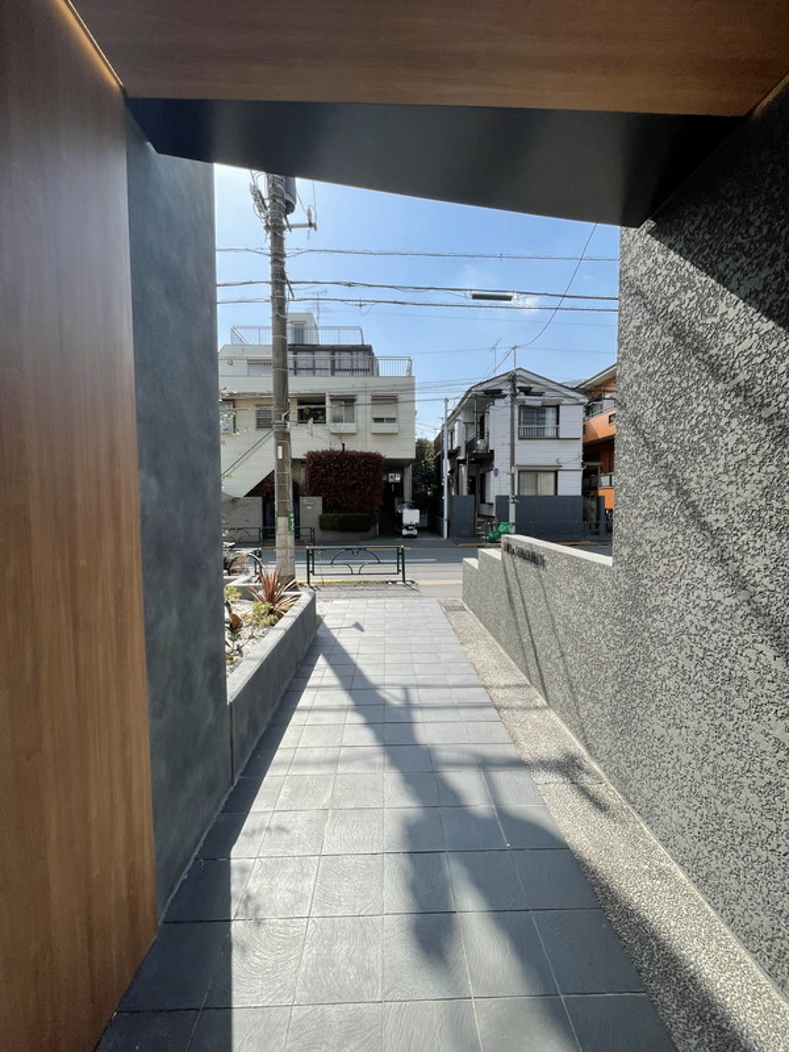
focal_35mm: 14
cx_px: 394
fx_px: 425
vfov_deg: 102.1
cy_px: 526
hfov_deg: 85.7
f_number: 2.4
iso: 25
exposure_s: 1/959
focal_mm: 1.55
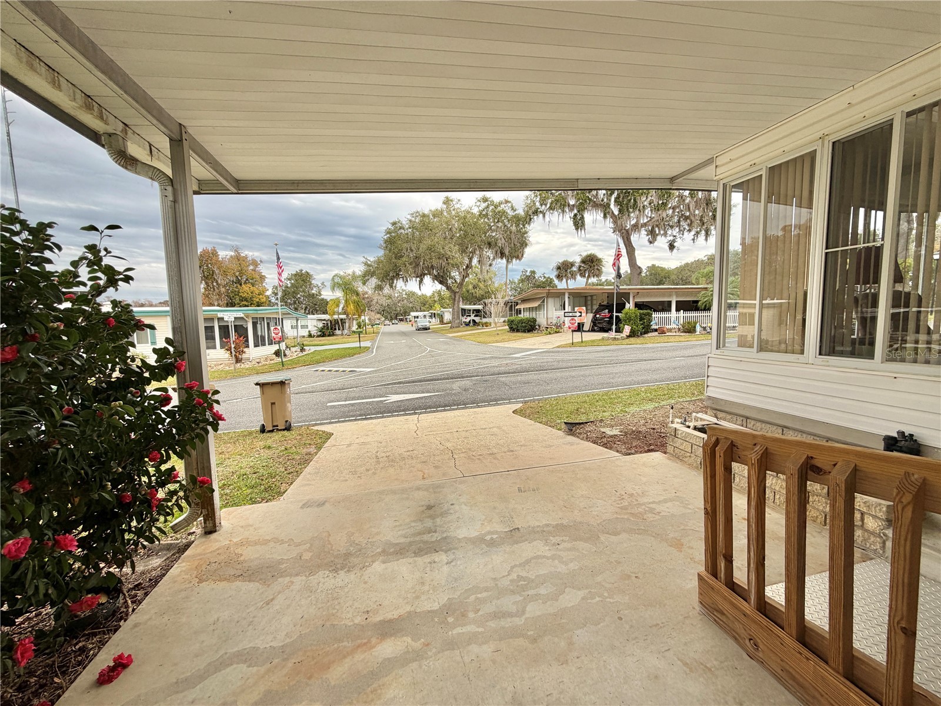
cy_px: 353
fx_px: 381
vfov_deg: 85.7
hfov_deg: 102.1
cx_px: 470
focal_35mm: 14
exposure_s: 1/181
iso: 40
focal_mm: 2.22
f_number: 2.2
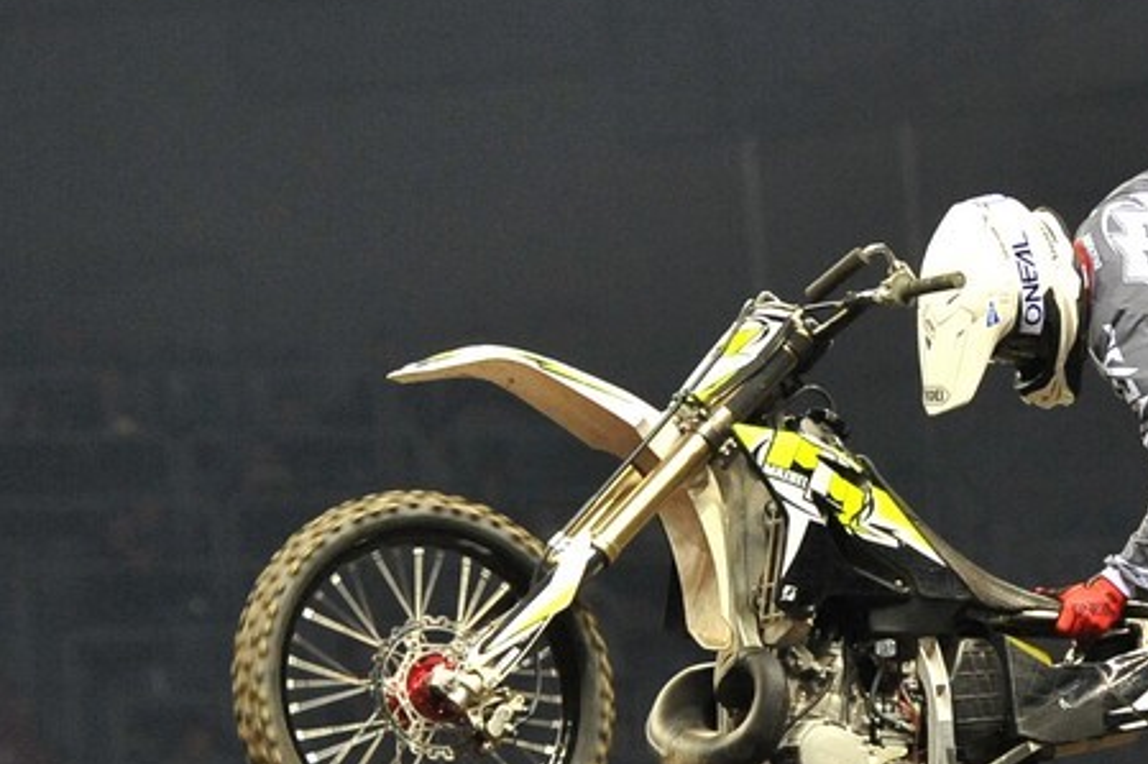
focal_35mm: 371
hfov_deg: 5.5
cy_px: 562
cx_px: 1509
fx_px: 11826
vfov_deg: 3.7
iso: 3200
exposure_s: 1/1000
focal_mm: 130
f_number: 3.2
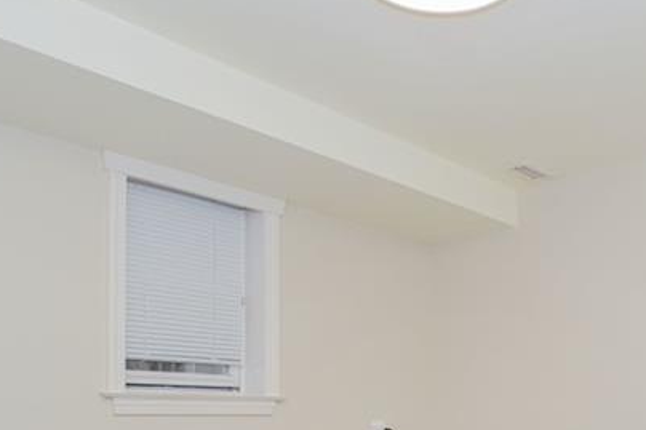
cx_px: 515
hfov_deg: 48.0
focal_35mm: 38
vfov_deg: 32.8
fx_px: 682
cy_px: 406
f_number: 8
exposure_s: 1/60
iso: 500
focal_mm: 10
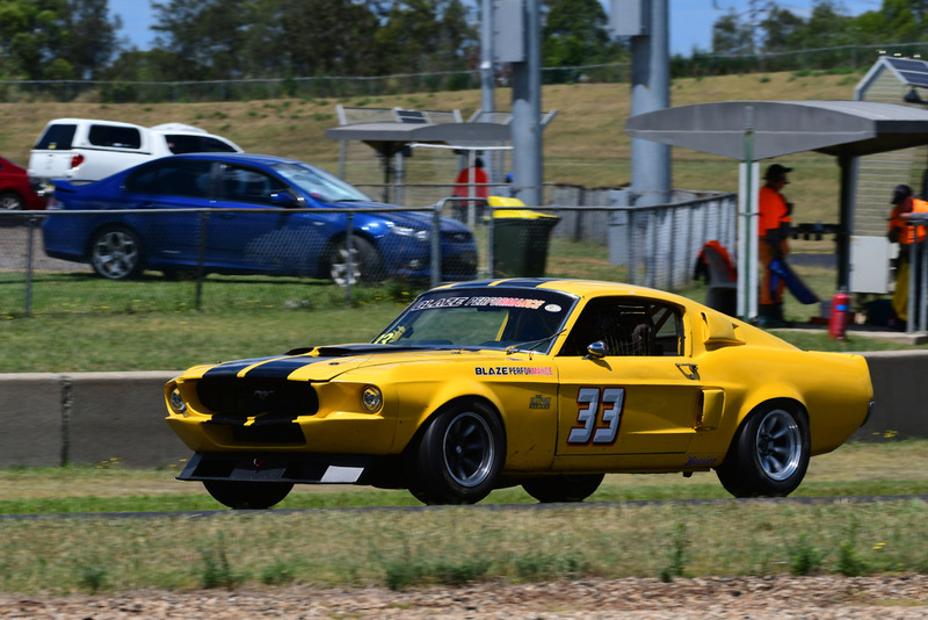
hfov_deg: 6.9
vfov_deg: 4.6
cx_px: 464
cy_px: 310
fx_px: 7736
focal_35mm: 300
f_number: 10
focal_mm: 200
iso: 200
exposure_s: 1/640
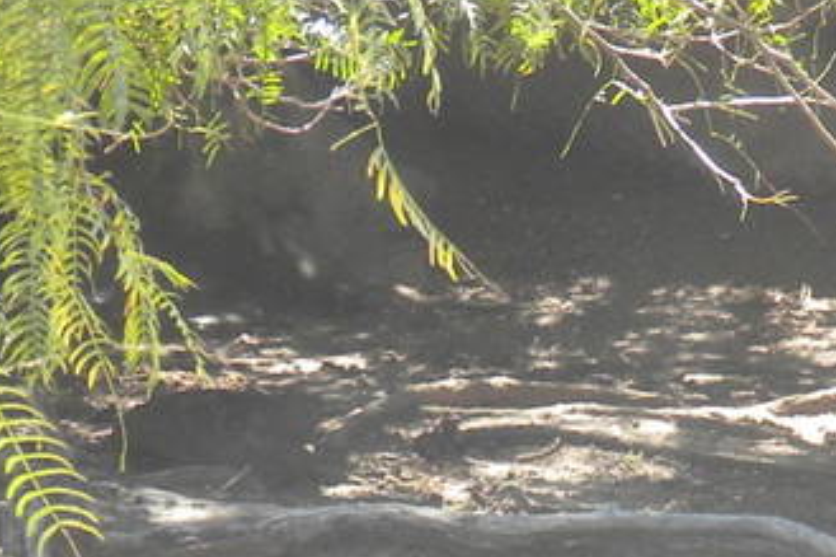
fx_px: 8448
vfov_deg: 3.8
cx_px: 734
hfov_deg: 5.7
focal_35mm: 364
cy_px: 537
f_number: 5
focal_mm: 12.7
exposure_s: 1/59.2
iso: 80
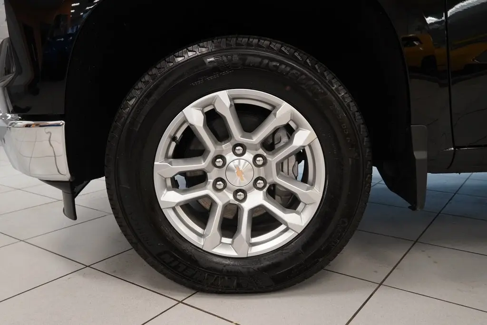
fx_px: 426
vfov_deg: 41.7
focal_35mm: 32
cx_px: 244
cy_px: 162
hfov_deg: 59.5
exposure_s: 1/40
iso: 1250
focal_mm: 21
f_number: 4
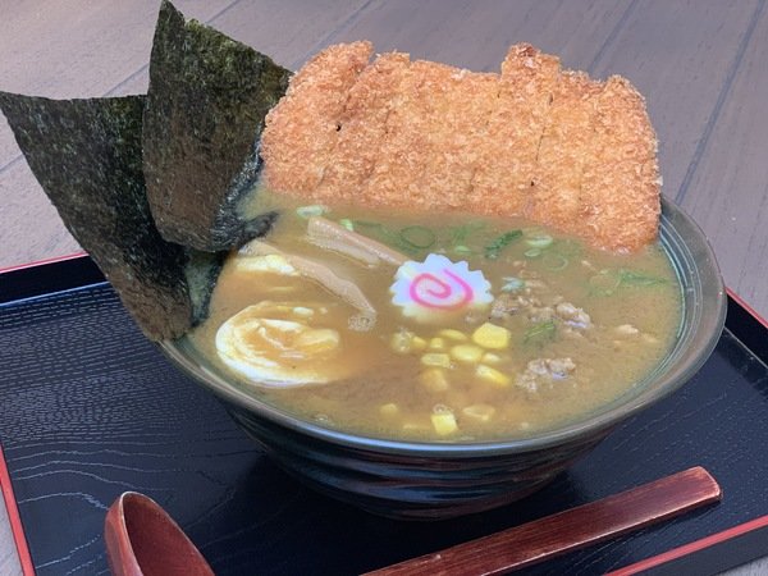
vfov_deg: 28.0
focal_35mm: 52
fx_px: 1154
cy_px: 288
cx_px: 384
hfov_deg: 36.8
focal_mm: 6
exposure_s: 1/50
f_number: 2.4
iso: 200
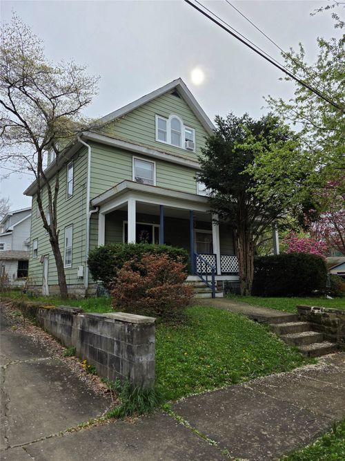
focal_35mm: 23
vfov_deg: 73.9
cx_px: 172
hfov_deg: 58.9
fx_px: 306
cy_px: 230
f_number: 1.7
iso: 80
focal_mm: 6.3
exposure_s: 1/5000
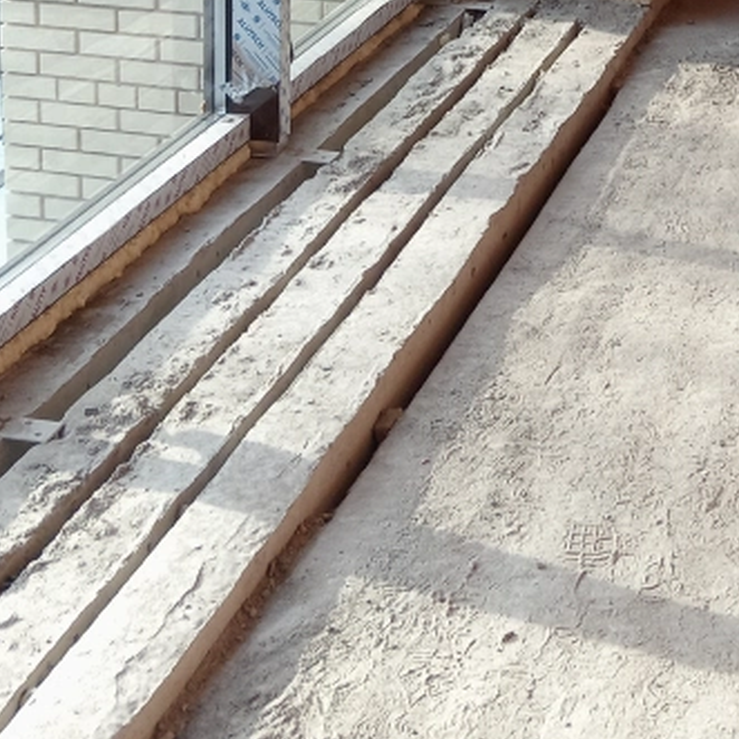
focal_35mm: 75
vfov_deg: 20.2
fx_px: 1811
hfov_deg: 22.4
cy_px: -330
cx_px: 681
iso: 100
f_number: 1.8
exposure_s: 1/175
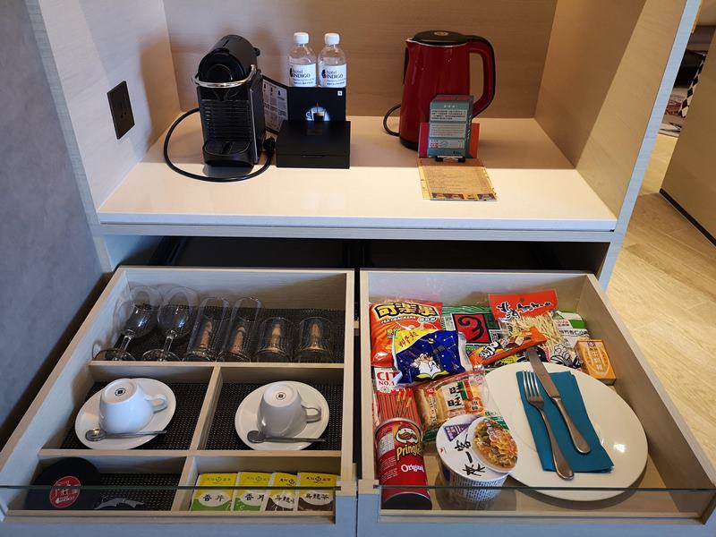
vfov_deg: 51.4
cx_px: 358
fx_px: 558
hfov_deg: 65.3
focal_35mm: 27
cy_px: 268
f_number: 1.8
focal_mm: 3.95
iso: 320
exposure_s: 1/30
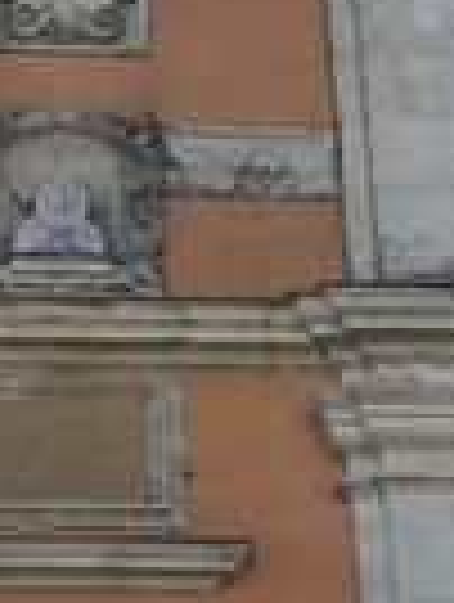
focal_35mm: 167
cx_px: 180
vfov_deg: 11.7
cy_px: 616
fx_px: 2911
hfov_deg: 8.9
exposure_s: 1/1250
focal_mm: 5
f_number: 2.8
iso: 100
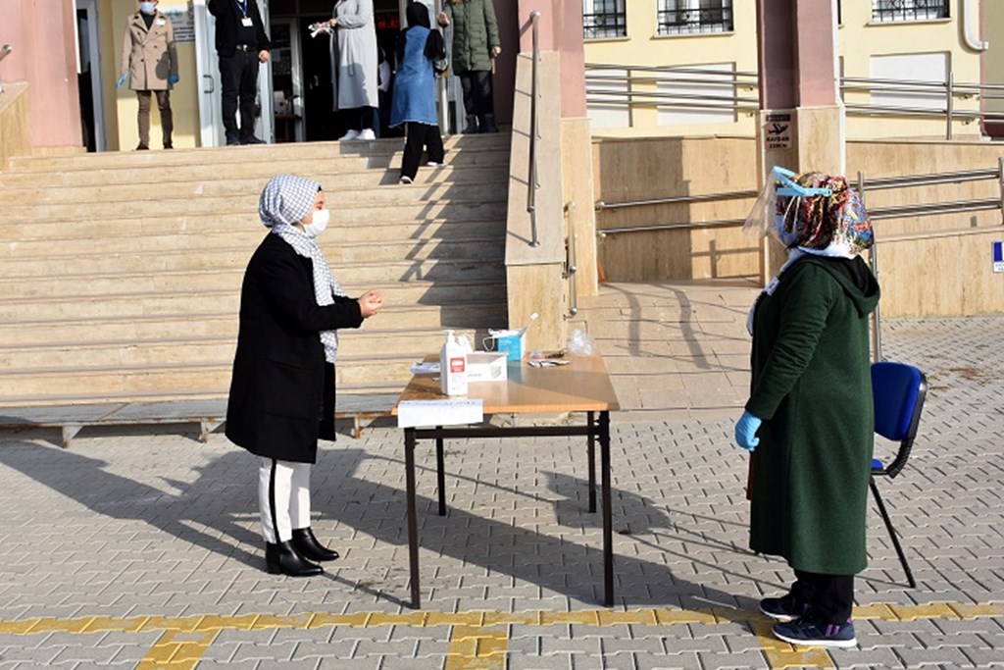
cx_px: 502
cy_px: 335
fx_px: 1004
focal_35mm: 36
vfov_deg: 36.9
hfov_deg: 53.1
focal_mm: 24
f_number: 8
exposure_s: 1/500
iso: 180
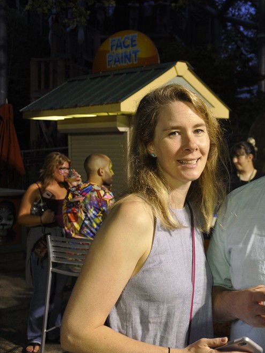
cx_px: 217
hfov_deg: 26.1
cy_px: 178
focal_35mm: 55
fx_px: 559
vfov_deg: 35.1
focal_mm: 25
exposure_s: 1/20
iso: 400
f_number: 4
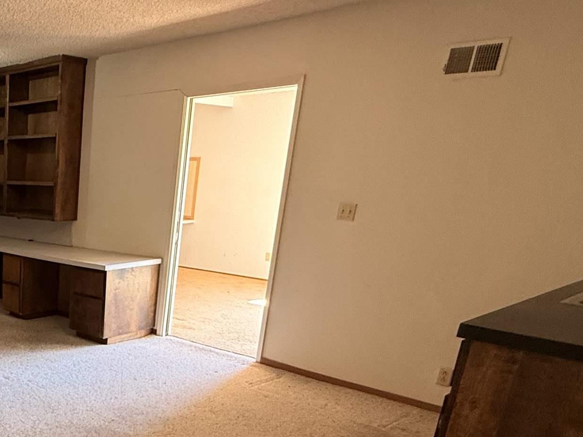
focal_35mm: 35
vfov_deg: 39.2
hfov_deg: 44.2
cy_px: 348
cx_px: -9
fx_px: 590
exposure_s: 1/60
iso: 250
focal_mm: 2.22
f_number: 2.2
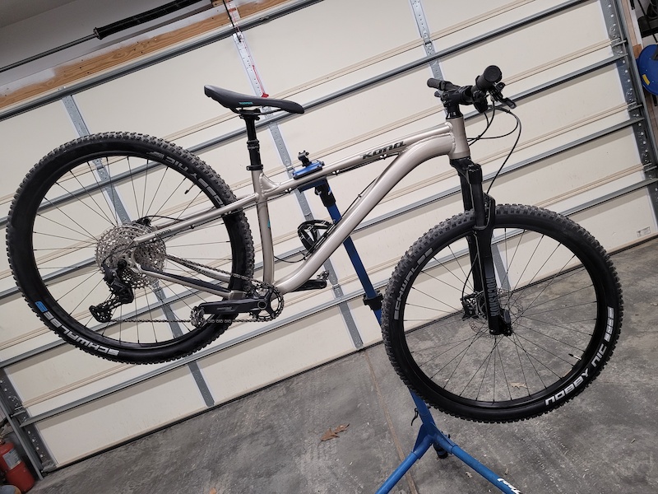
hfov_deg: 67.3
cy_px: 247
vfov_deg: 53.1
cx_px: 329
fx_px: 494
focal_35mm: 26
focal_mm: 5.4
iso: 250
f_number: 1.8
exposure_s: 1/120
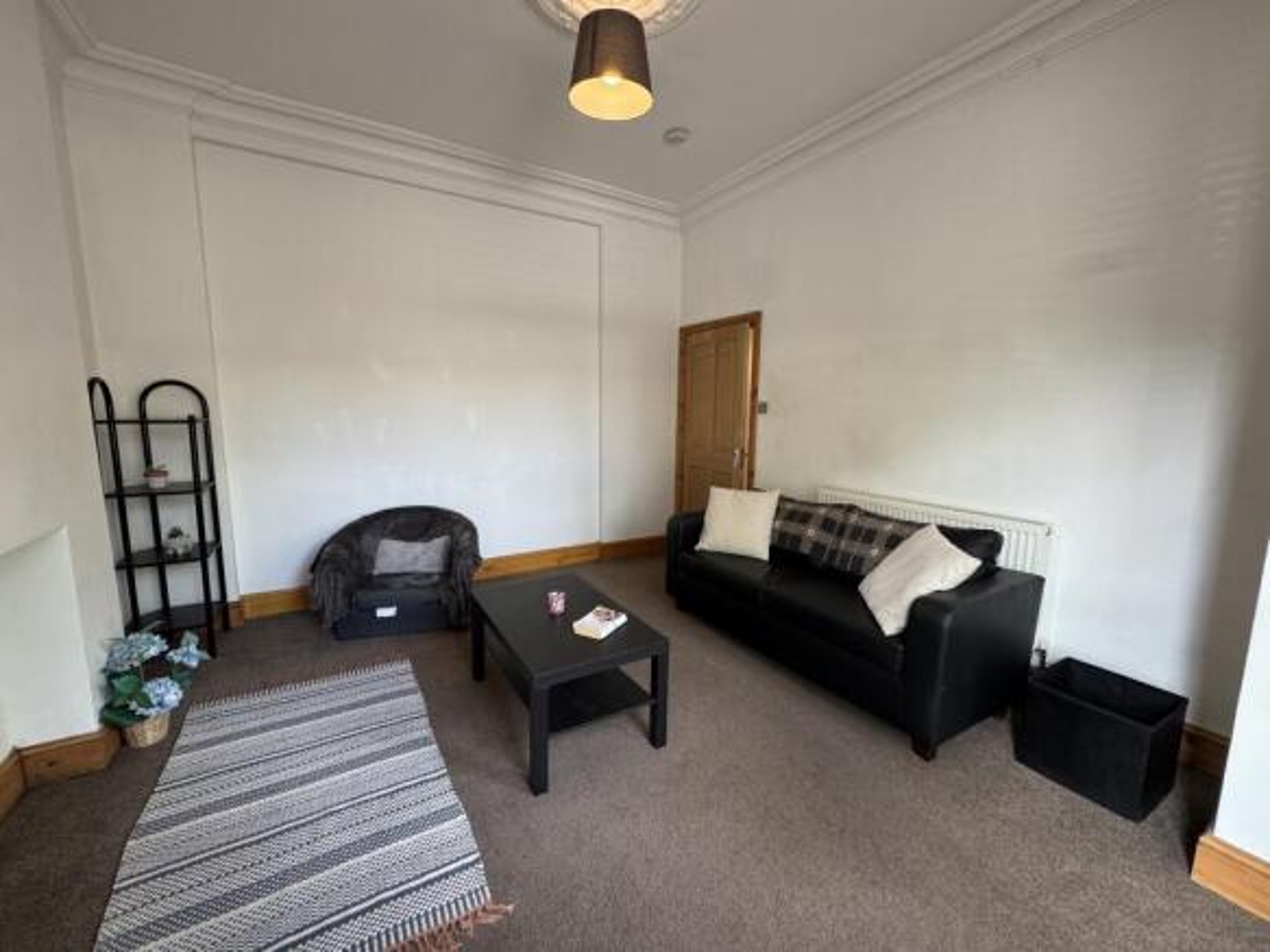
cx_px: 635
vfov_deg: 85.7
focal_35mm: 14
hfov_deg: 102.1
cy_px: 476
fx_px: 514
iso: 200
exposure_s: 1/100
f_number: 2.2
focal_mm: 2.22
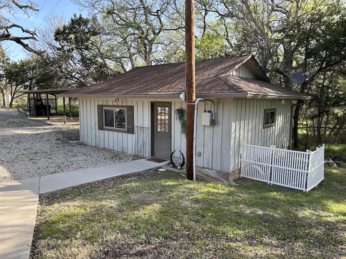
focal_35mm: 26
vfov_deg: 53.1
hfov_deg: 67.3
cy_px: 130
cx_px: 173
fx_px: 260
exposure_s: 1/572
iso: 50
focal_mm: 5.7
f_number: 1.5
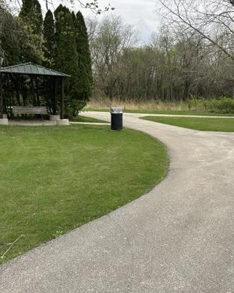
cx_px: 196
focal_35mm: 41
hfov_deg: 35.0
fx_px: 355
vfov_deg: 44.8
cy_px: 139
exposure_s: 1/714
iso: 50
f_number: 1.5
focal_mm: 5.7
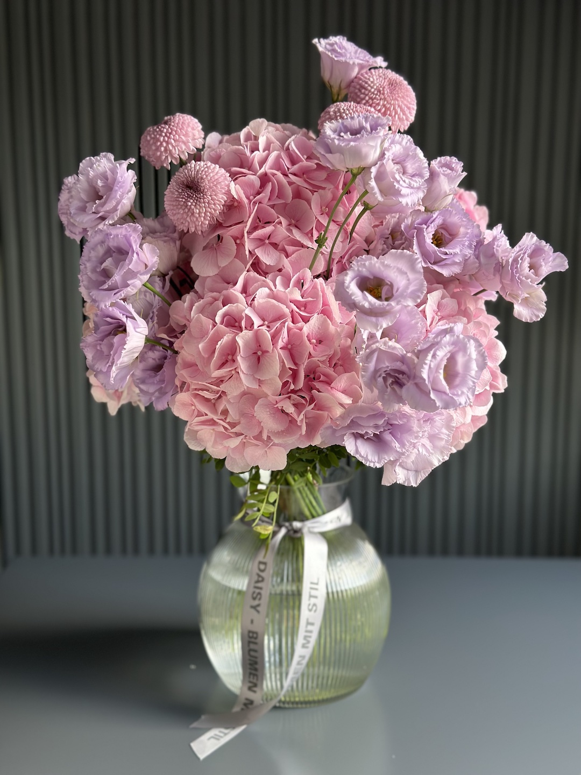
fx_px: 1074
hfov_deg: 30.3
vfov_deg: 39.7
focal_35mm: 48
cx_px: 290
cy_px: 388
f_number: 1.78
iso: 125
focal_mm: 6.86
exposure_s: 1/83
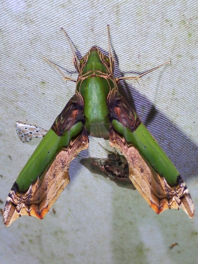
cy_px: 132
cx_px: 99
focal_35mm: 71
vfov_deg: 27.4
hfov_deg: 20.7
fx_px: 542
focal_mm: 12.73
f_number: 5.6
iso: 200
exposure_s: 1/125
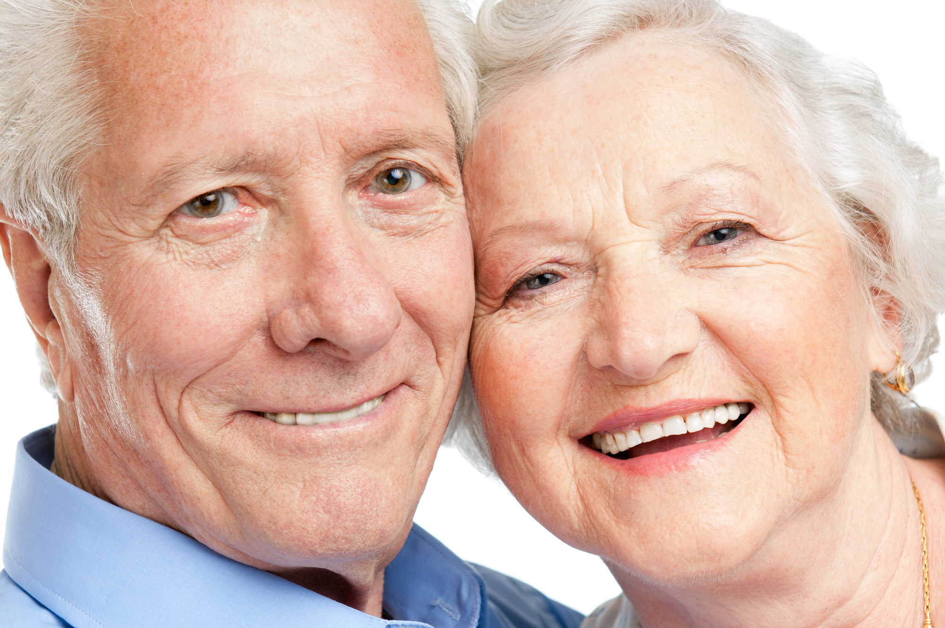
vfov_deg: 13.0
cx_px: 472
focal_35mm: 105
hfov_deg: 19.5
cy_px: 314
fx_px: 2753
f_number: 5.6
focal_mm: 70
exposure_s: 1/160
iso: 200
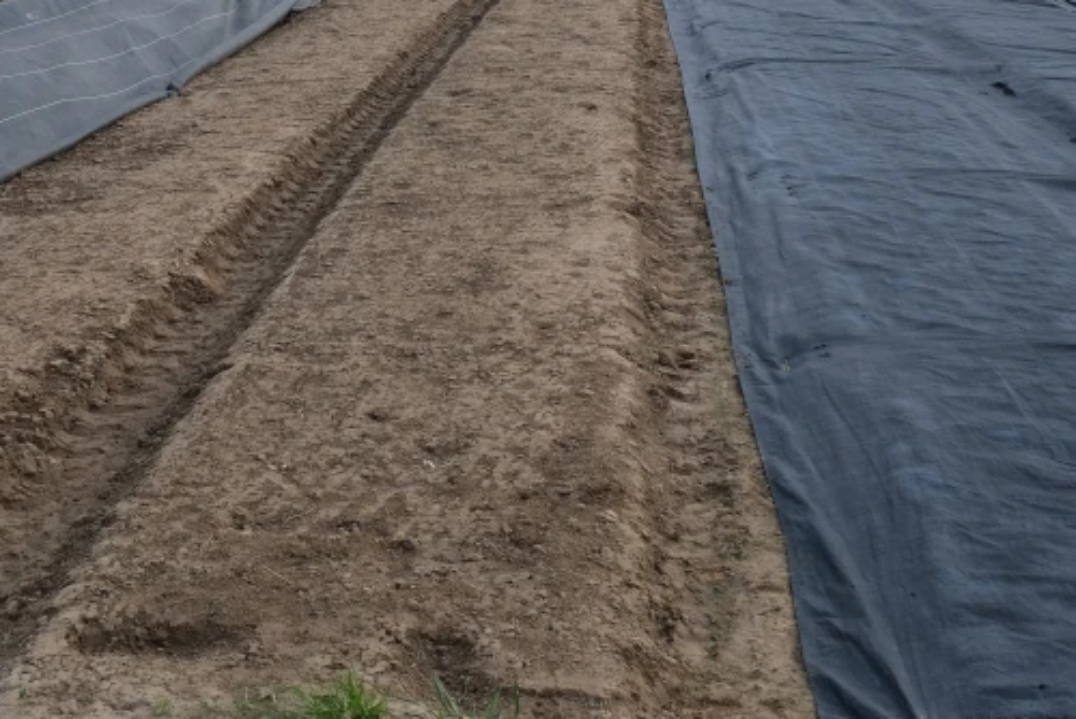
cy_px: 270
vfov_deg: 25.0
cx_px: 362
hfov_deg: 36.5
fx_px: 1615
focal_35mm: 54
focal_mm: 18
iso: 200
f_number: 13
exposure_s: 1/60
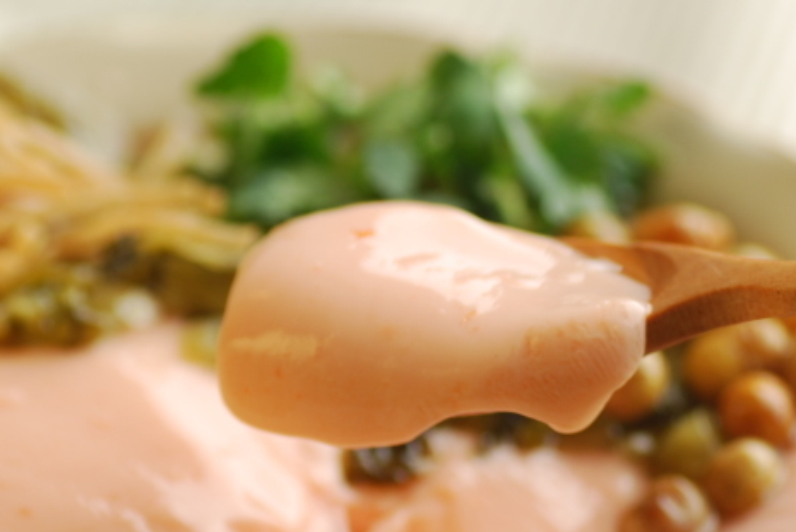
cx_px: 288
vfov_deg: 4.6
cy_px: 415
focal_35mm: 297
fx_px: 6573
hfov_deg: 6.9
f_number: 5
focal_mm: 90
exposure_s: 1/100
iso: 100
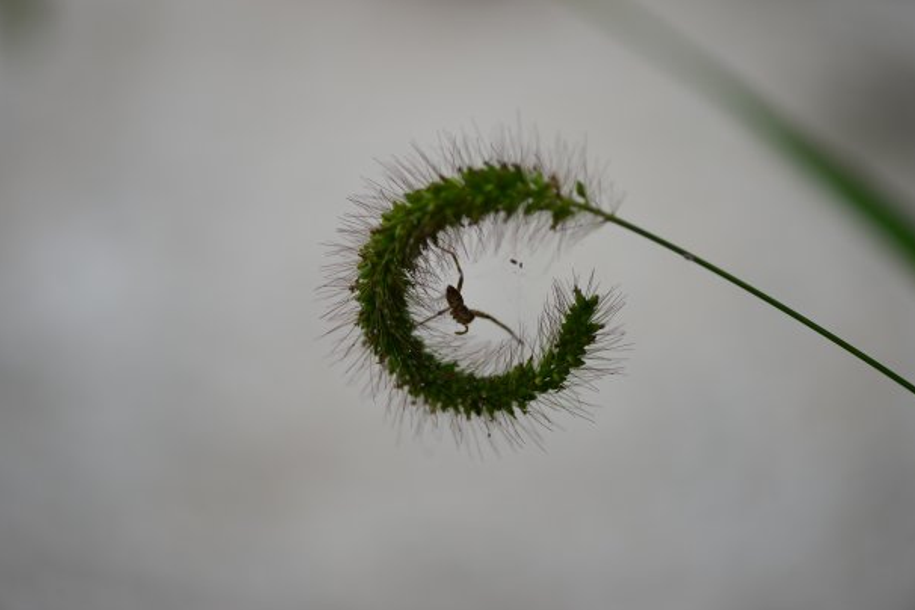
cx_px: 458
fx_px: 2694
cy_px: 304
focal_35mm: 106
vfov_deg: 12.9
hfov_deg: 19.3
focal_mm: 105
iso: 100
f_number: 3.2
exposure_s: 1/160
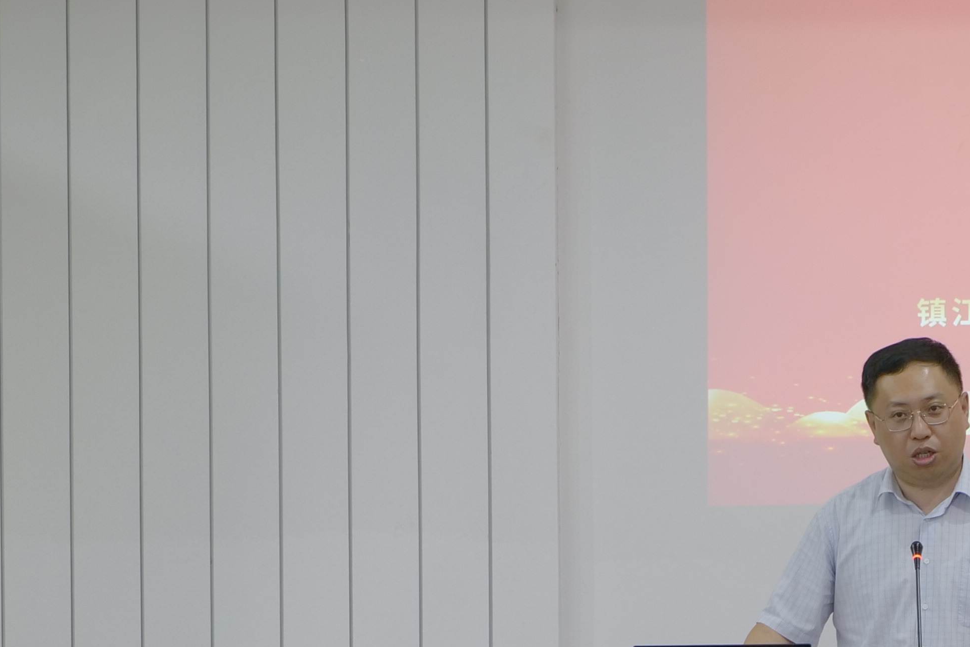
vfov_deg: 6.3
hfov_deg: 9.3
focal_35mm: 217
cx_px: 1258
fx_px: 5846
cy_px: 544
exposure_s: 1/125
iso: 1250
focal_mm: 70
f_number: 2.8
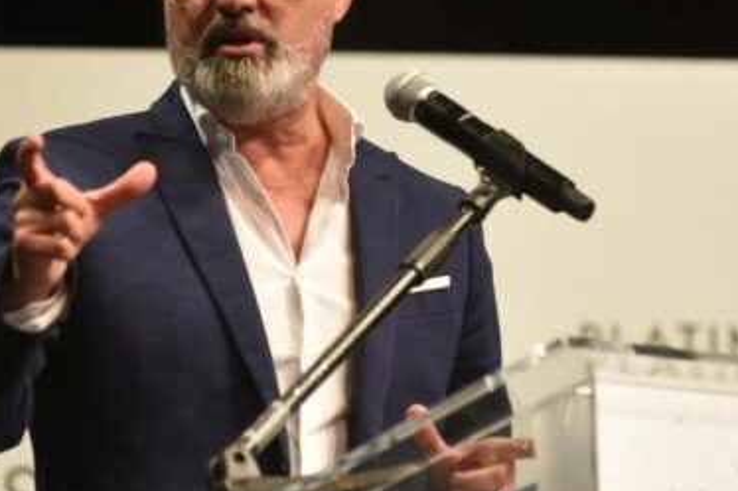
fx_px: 8421
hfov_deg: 5.0
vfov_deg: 3.3
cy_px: 168
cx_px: 272
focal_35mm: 411
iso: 1600
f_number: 5
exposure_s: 1/160
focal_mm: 200
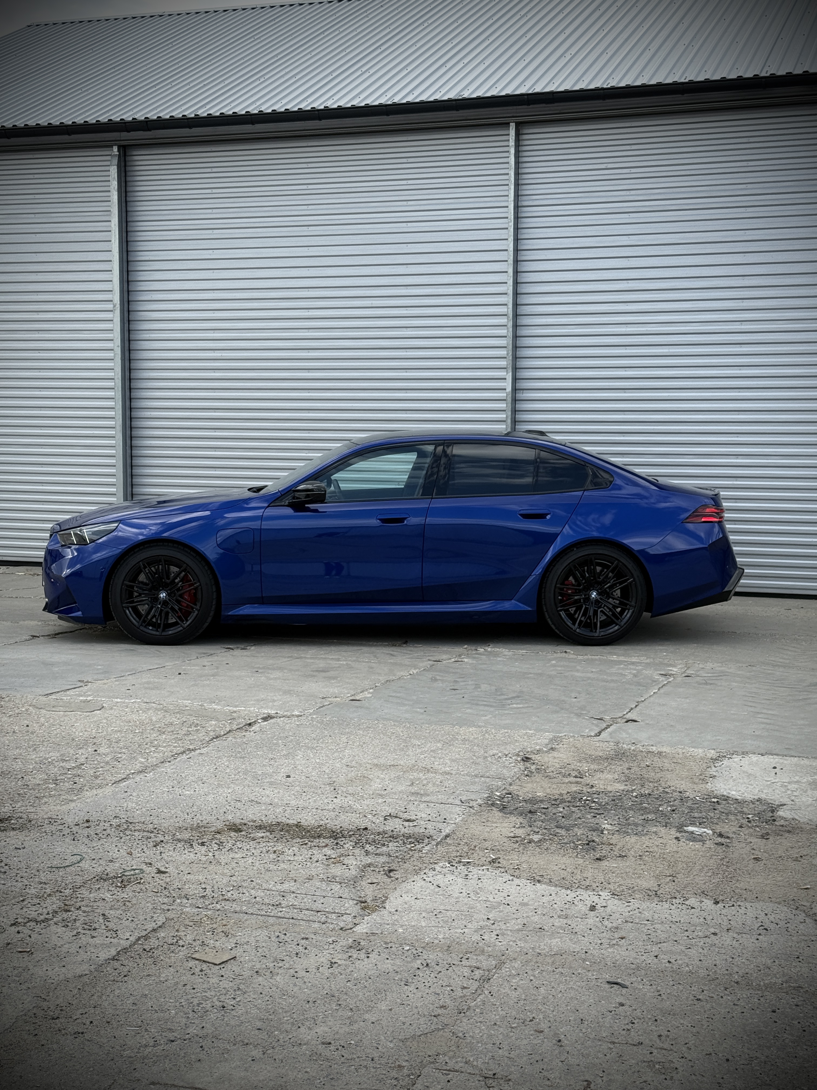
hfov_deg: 30.3
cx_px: 408
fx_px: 1511
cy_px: 545
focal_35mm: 48
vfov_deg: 39.7
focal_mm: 6.76
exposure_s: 1/1883
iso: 80
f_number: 1.78
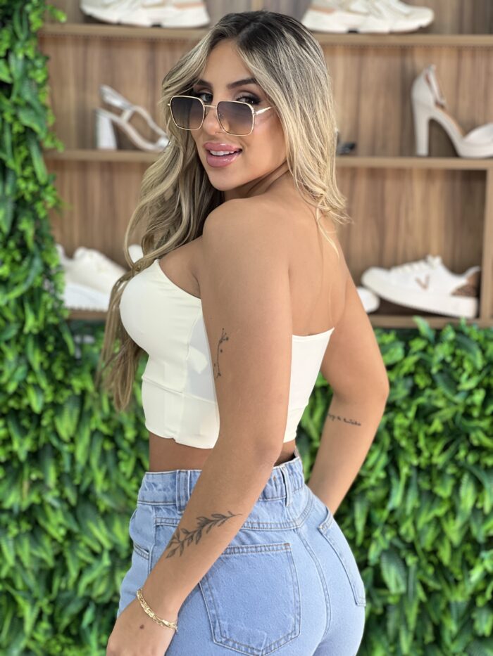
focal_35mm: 77
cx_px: 246
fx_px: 1462
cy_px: 328
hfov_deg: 19.1
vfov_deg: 25.3
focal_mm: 9
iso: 125
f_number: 2.8
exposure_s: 1/60
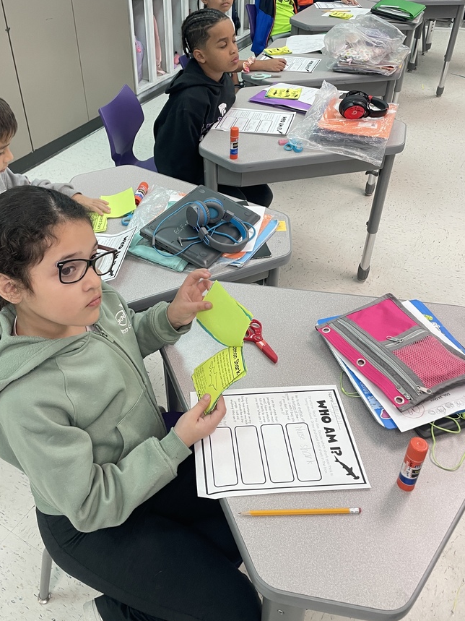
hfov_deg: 45.2
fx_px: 555
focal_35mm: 31
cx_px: 190
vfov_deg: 58.2
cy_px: 279
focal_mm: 4.2
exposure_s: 1/60
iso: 100
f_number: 1.6
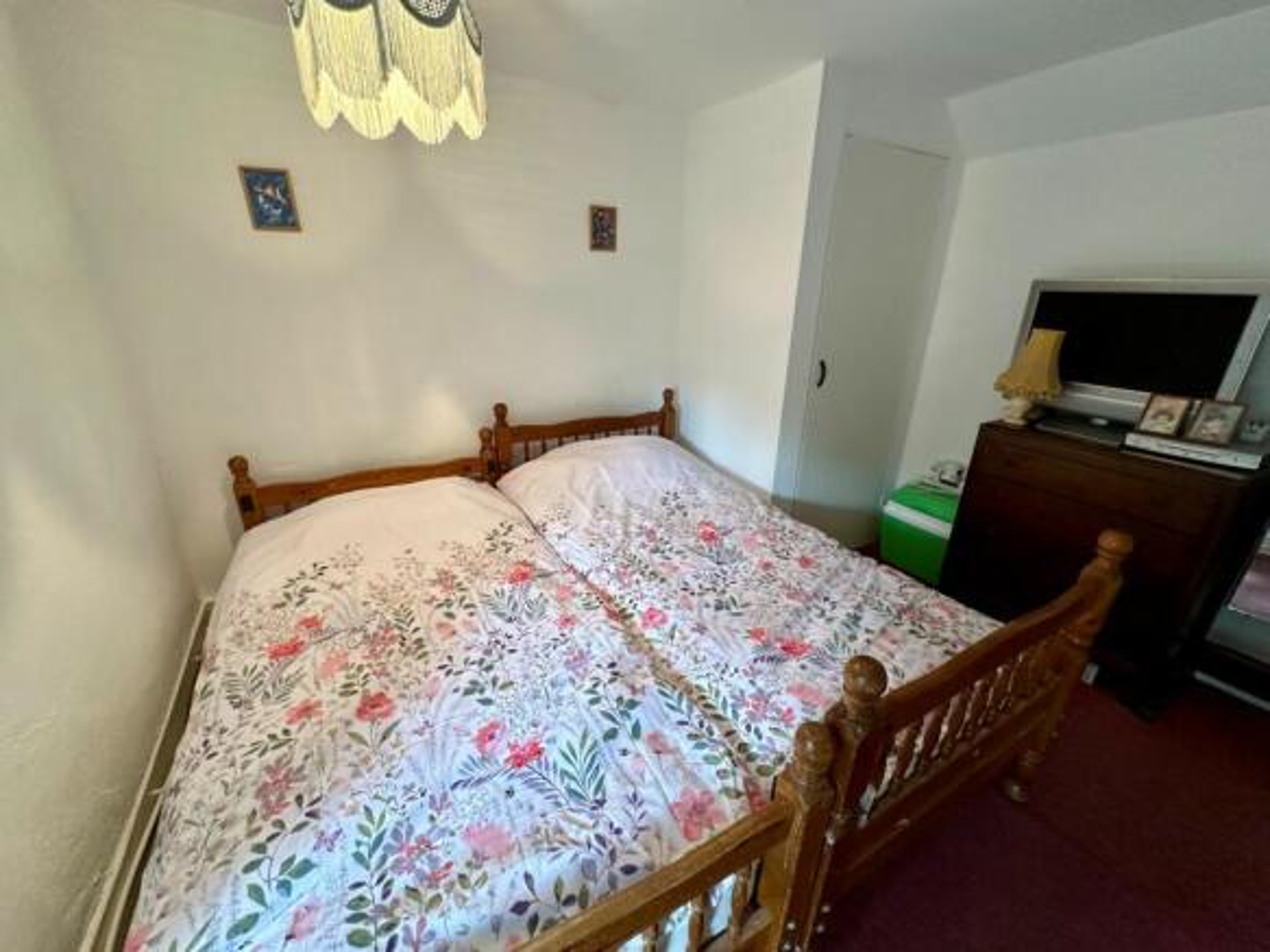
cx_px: 635
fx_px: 514
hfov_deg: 102.1
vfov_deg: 85.7
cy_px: 476
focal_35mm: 14
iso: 160
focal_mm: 2.22
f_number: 2.2
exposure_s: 1/50
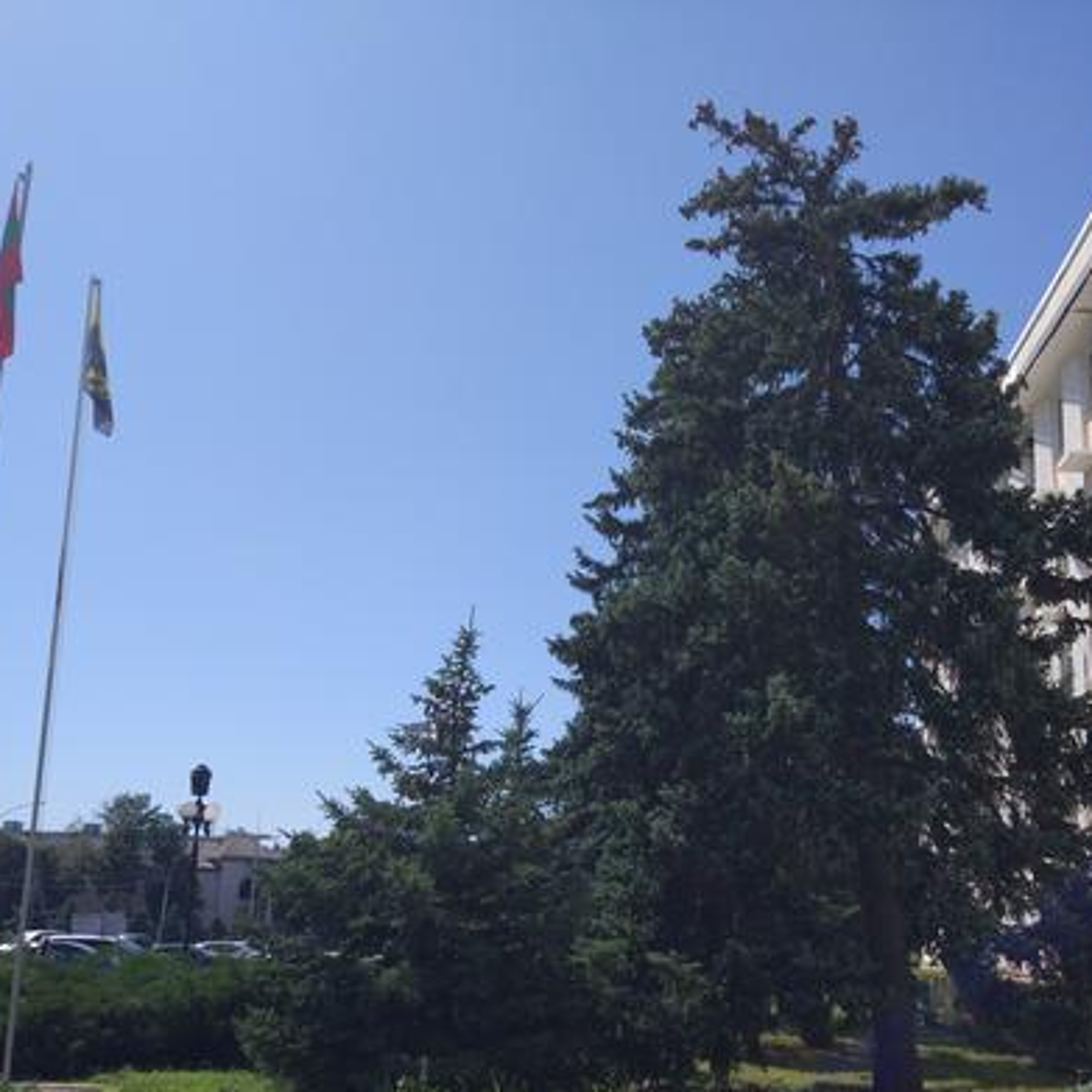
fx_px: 1356
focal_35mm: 38
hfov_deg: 43.6
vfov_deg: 43.7
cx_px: 670
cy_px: 626
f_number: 2
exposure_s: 1/1611
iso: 101
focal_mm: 4.26
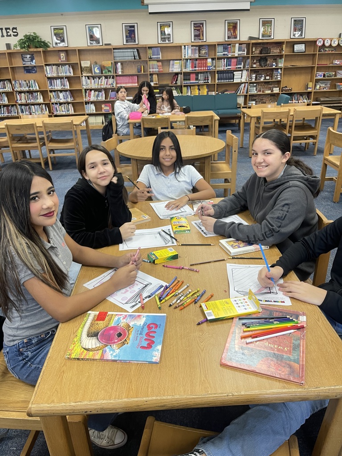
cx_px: 171
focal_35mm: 25
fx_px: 329
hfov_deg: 54.9
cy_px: 228
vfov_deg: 69.4
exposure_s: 1/60
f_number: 1.6
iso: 160
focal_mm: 5.1
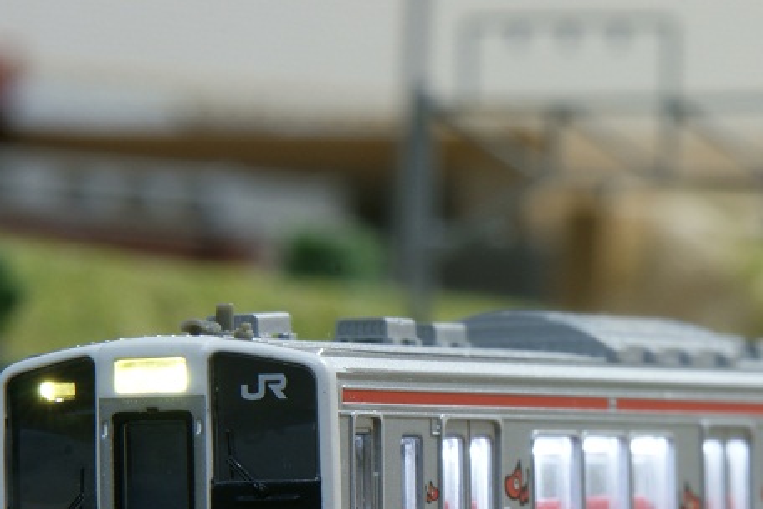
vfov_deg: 3.0
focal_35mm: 453
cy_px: 370
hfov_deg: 4.5
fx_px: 9600
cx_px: 648
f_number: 29
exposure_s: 10
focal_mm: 150
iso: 100
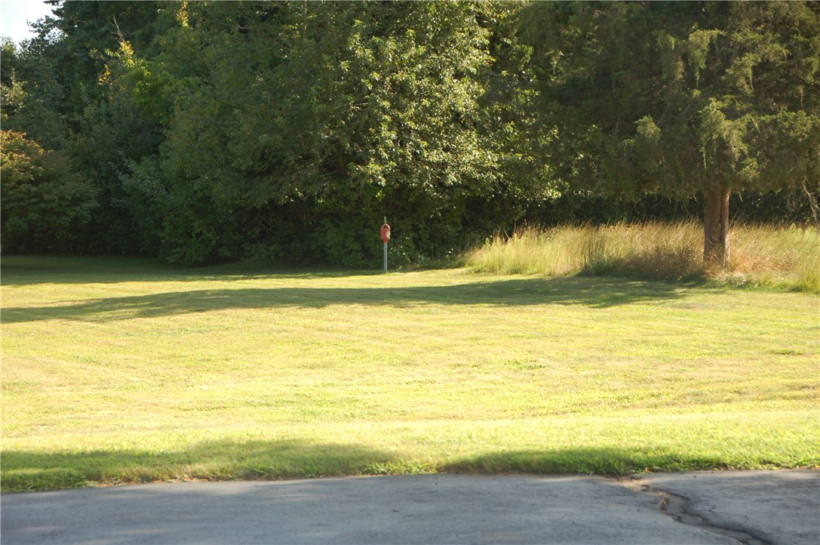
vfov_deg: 11.4
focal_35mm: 120
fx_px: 2730
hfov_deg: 17.1
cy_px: 272
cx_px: 410
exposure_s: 1/500
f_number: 5.3
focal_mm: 80
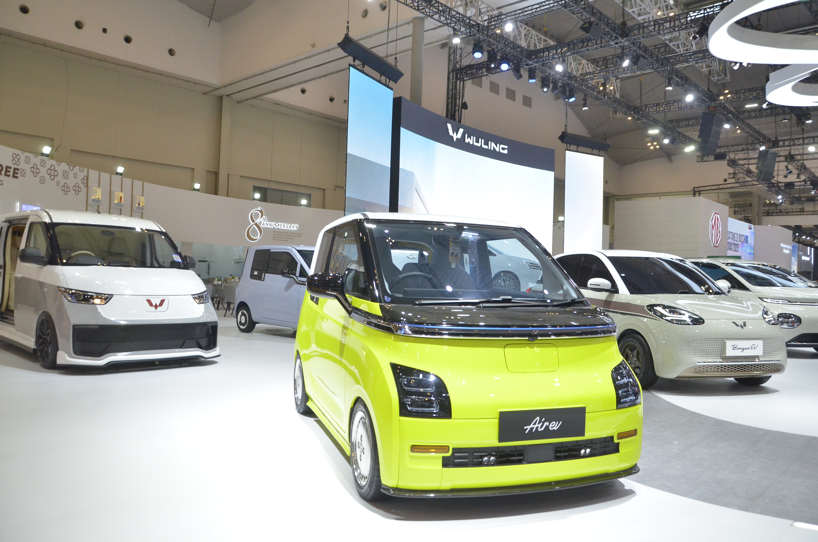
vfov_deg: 47.7
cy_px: 271
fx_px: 612
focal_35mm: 27
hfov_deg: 67.5
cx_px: 409
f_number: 5.6
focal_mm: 18
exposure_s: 1/640
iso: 2000
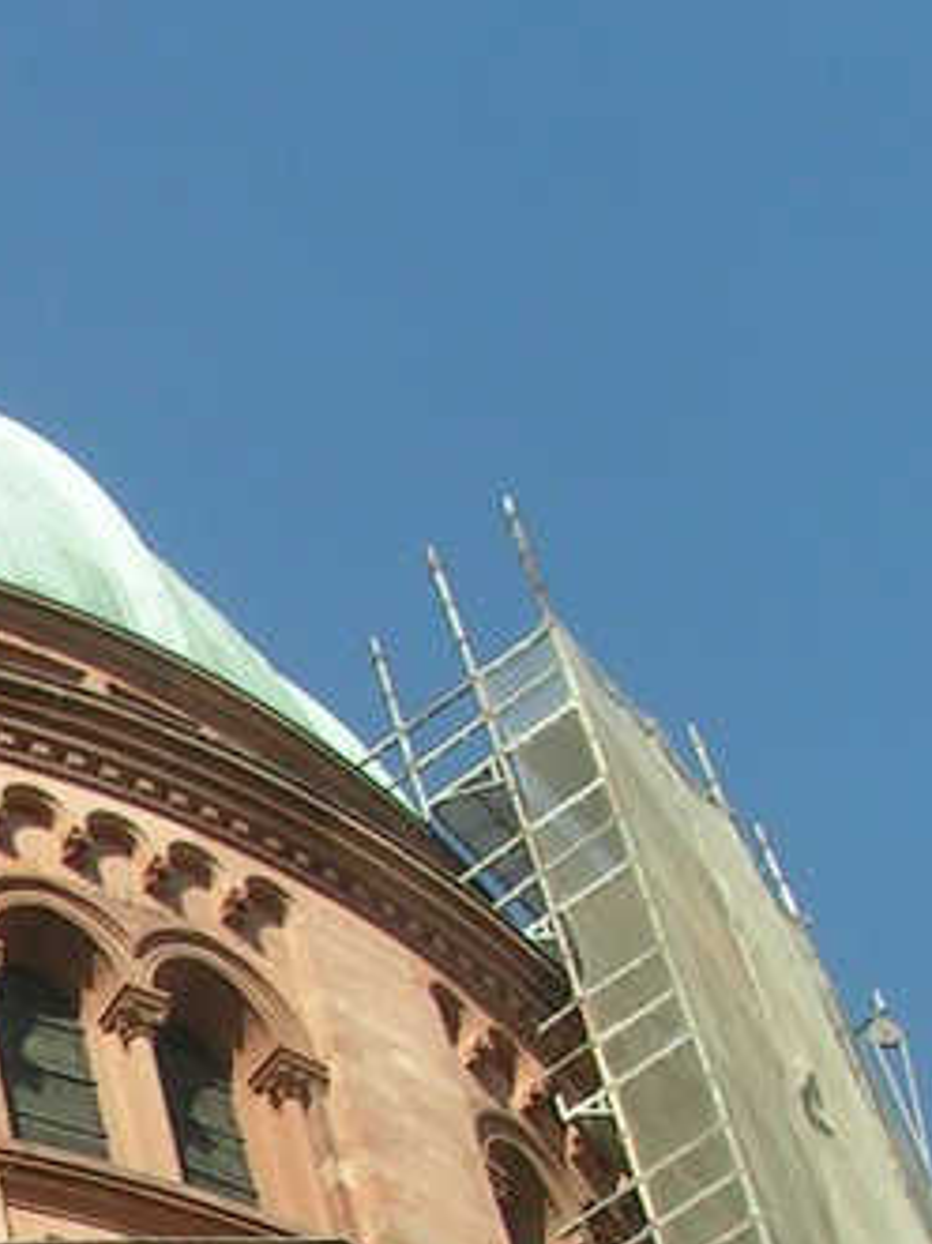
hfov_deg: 10.8
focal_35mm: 132
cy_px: 1580
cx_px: -504
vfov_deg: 14.4
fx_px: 4742
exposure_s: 1/250
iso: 50
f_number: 5.6
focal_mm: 6.3
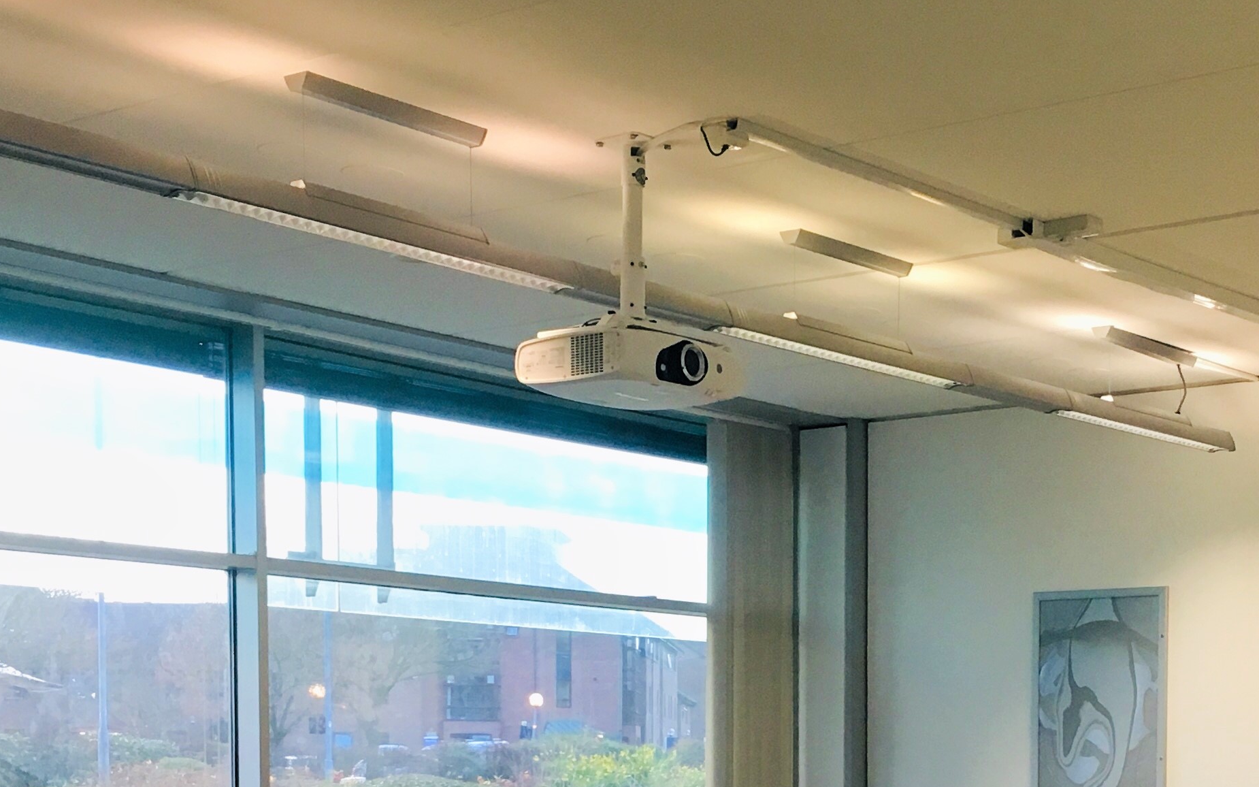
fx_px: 2299
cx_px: 932
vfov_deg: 18.5
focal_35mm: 67
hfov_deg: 30.2
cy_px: 905
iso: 50
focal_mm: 4.15
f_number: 2.2
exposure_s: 1/33
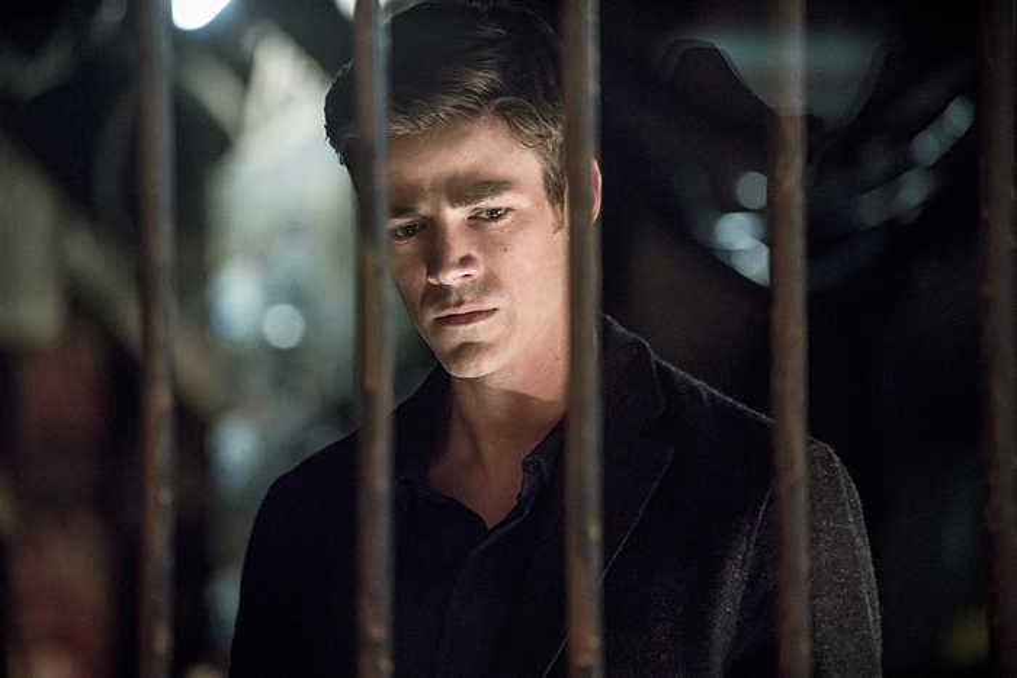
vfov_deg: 6.9
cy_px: 339
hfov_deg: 10.3
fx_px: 5651
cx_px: 508
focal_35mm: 200
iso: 10000
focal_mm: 200
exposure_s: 1/200
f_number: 4
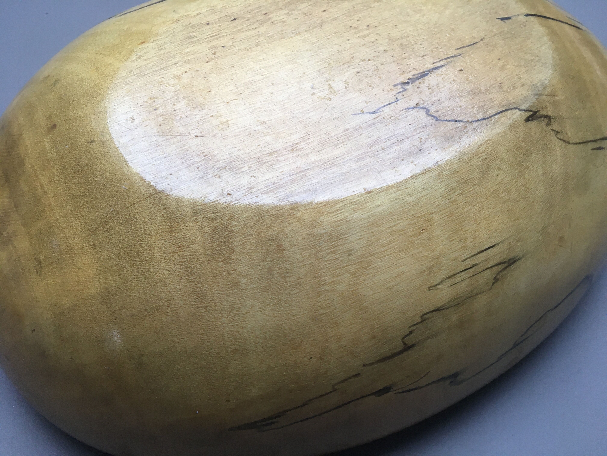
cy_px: 228
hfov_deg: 61.7
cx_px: 304
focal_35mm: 29
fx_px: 509
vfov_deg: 48.2
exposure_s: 1/30
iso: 50
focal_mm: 4.15
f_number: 2.2
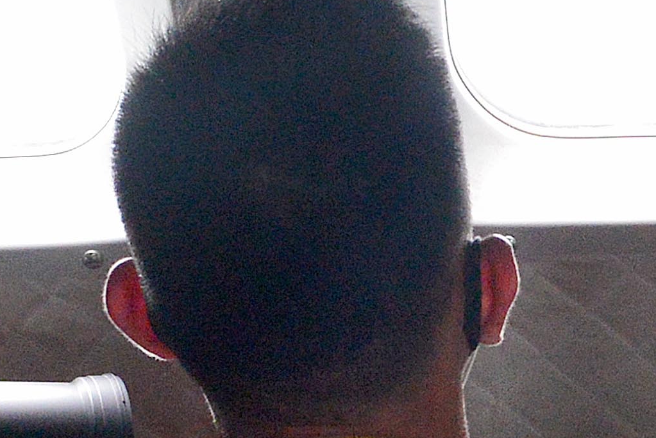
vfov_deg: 13.3
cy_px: 519
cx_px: 761
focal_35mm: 100
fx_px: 1823
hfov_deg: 19.4
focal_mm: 17
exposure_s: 1/160
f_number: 6.3
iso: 4000
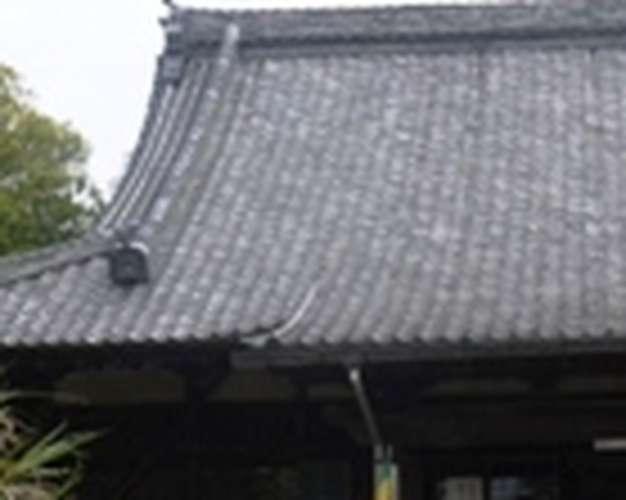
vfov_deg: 13.6
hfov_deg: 16.8
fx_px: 2092
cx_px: 563
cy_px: 369
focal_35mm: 113
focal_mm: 18
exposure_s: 1/250
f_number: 5.6
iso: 100
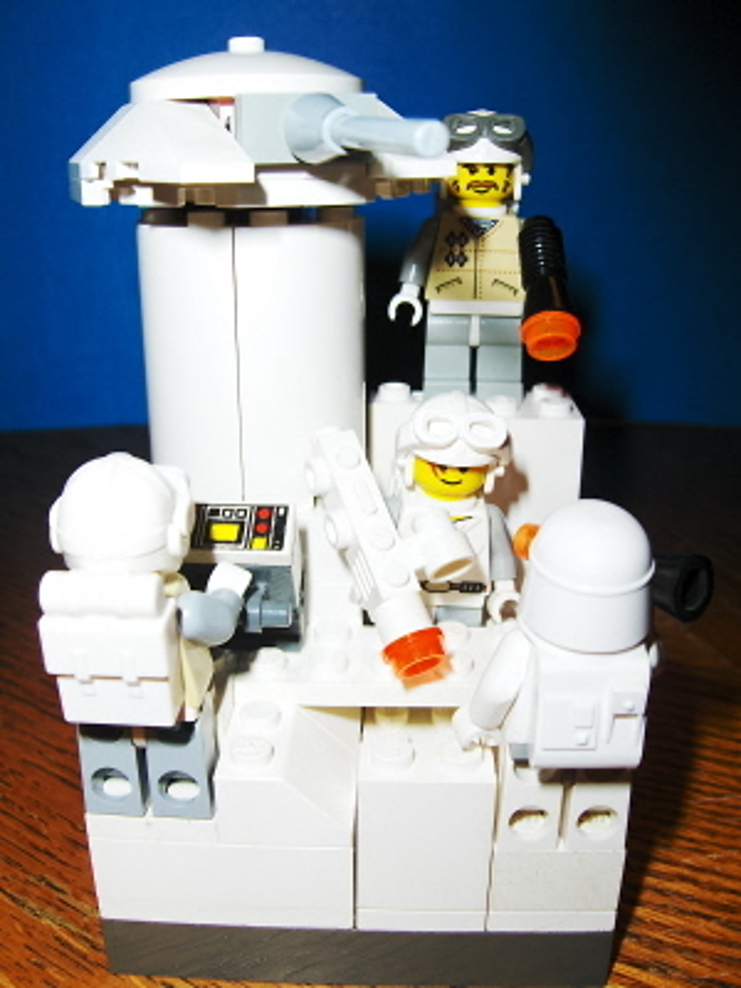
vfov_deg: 52.6
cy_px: 494
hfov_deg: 40.7
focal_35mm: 35
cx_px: 370
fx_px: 999
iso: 100
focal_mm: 7.5
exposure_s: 1/60
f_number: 5.5
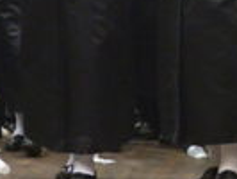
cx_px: -310
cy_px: -46
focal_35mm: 237
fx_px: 1624
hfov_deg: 7.8
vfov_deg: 6.2
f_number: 3.2
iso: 3200
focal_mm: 32
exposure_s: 1/250
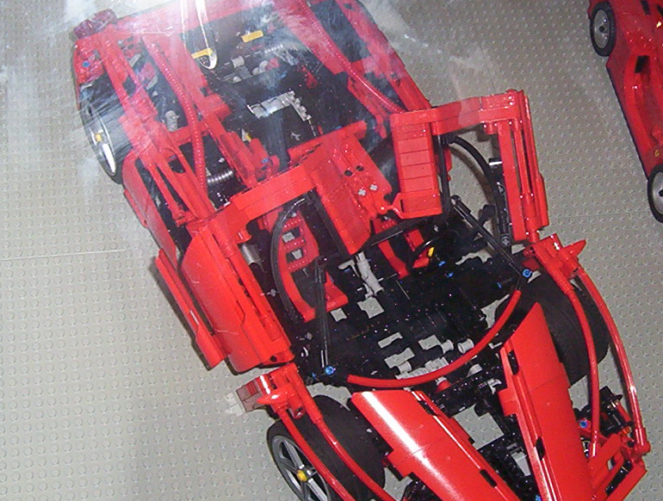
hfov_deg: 32.1
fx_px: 1152
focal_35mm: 60
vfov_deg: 24.5
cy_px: 265
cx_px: 366
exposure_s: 1/60
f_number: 3.84
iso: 140
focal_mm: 5.26
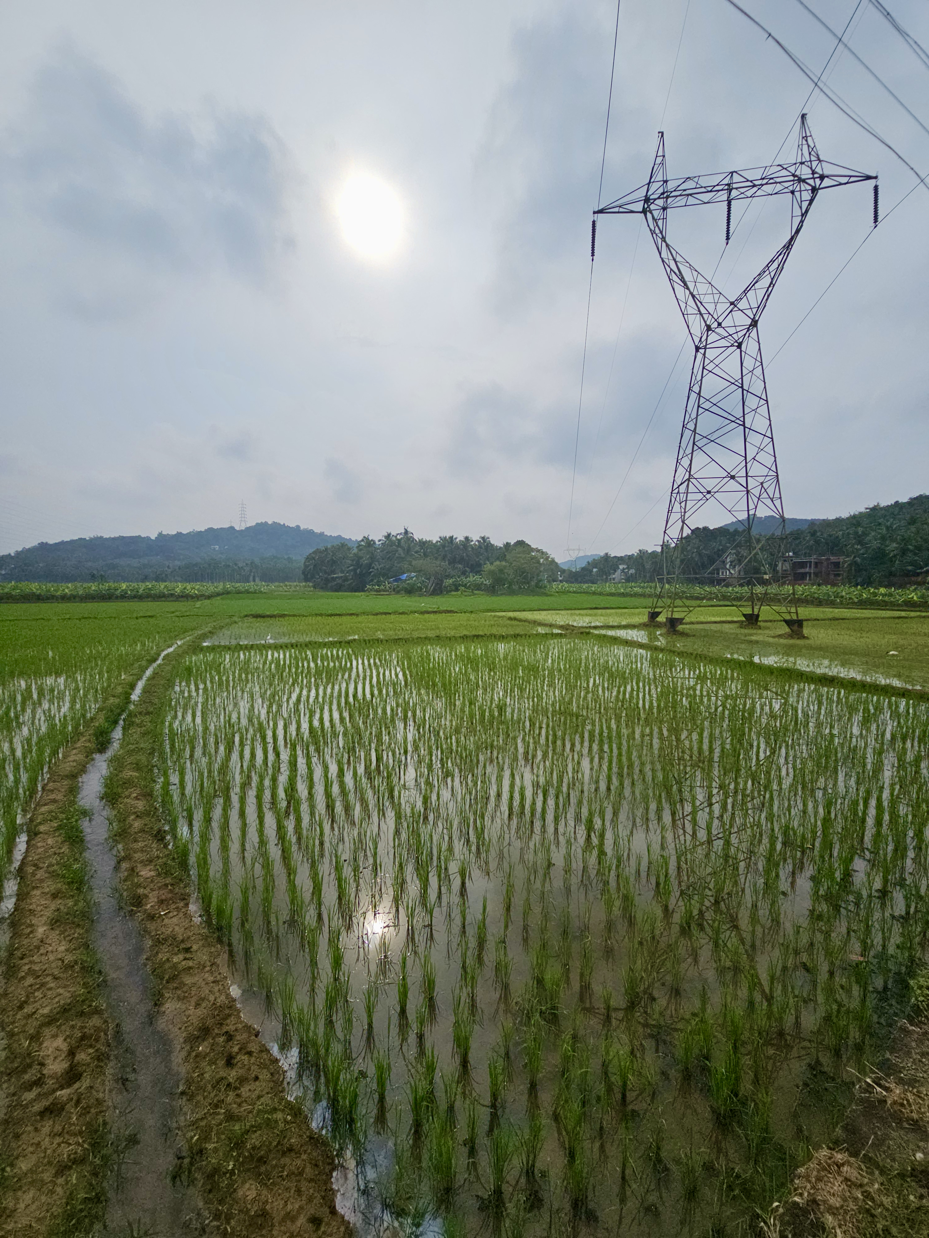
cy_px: 619
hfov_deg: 89.9
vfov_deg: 106.2
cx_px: 464
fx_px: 465
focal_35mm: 13
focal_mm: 2.2
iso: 50
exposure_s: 1/3935
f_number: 2.2
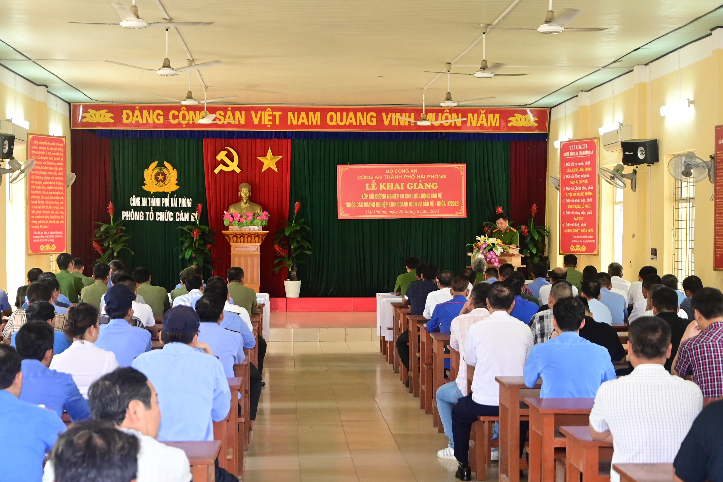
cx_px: 362
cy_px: 241
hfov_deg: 31.9
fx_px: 1265
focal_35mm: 63
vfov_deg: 21.6
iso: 2500
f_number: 4.8
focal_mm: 42
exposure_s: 1/200
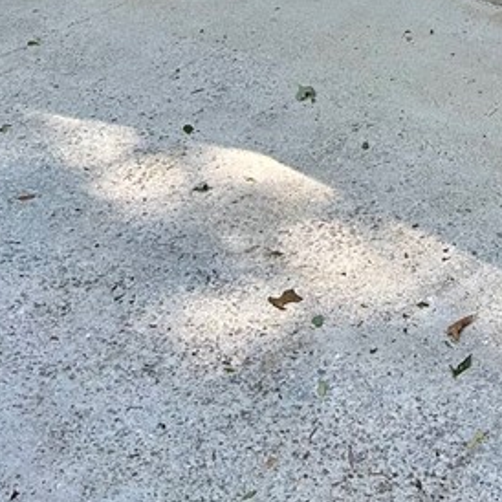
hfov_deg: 19.5
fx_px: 1411
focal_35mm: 86
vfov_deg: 16.5
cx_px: 518
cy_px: -431
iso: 50
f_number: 1.5
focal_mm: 5.7
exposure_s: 1/366
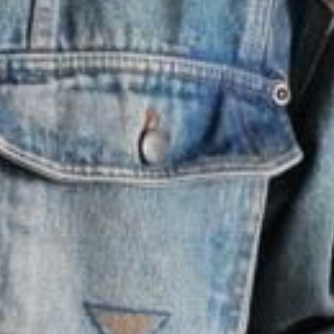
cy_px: 343
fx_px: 6069
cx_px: -206
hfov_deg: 3.1
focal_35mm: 556
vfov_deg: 3.1
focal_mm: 48
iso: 3200
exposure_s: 1/125
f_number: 3.9
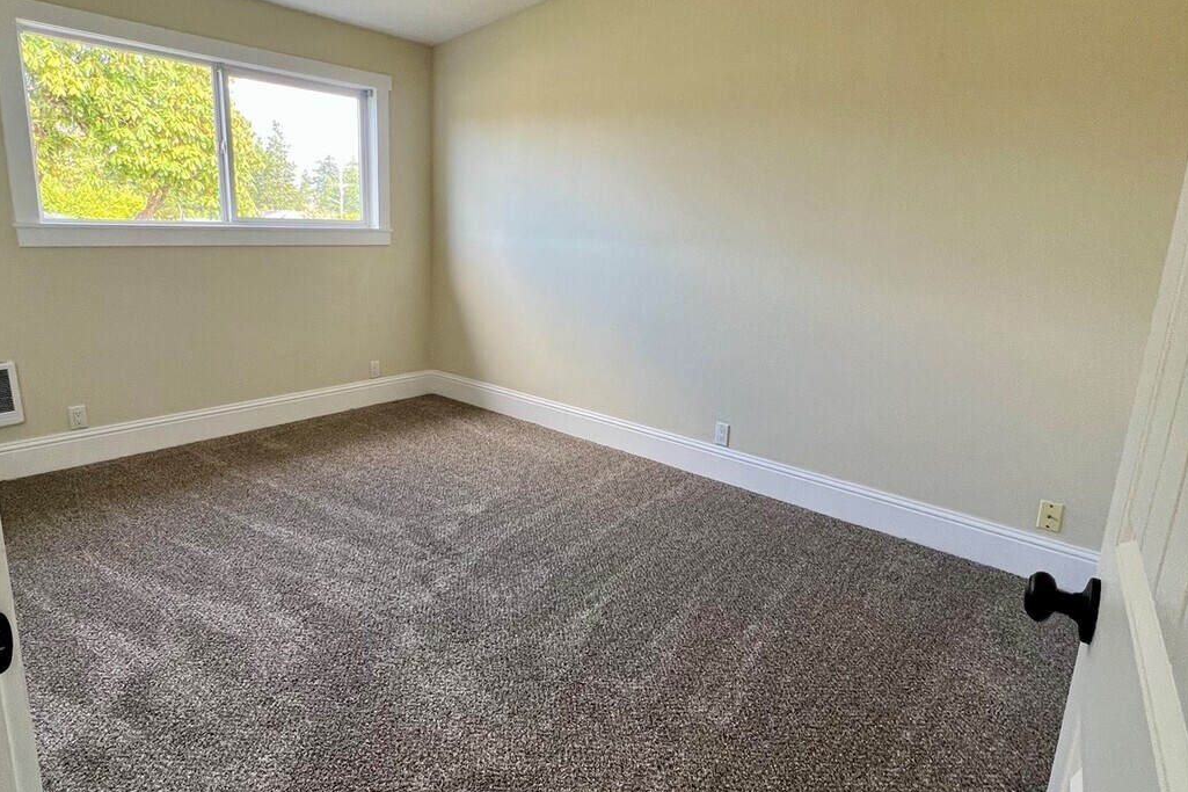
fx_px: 627
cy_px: 369
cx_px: 568
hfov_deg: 86.9
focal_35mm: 19
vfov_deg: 64.5
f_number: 1.8
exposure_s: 1/120
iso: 100
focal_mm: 1.57
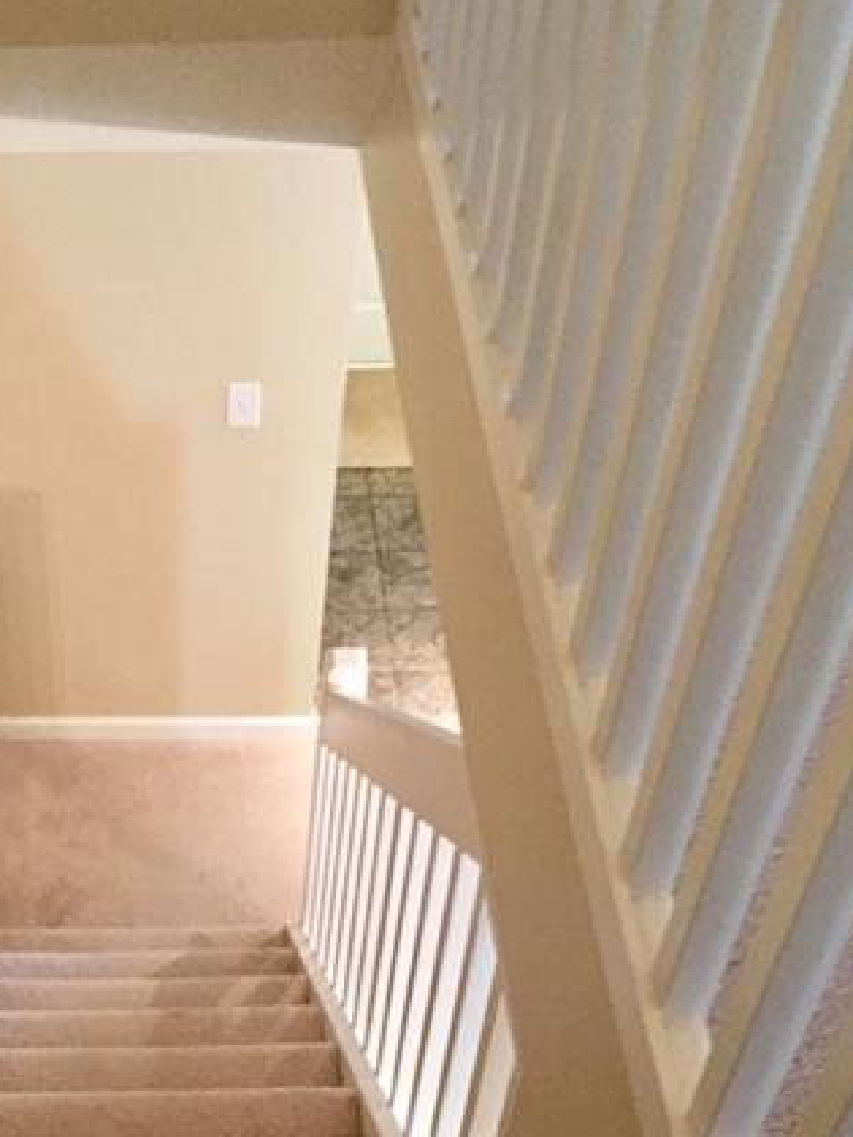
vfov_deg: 35.6
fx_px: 1741
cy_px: 812
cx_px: 111
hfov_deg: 26.7
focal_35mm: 53
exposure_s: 1/17
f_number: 2.2
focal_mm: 4.15
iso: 250
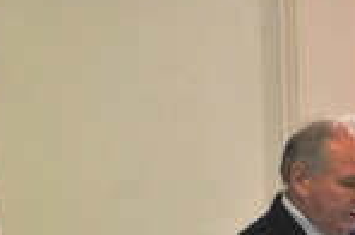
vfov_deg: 7.1
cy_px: 248
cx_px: 273
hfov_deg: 10.8
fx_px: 1879
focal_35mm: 191
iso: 560
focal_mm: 42
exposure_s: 1/60
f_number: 4.5
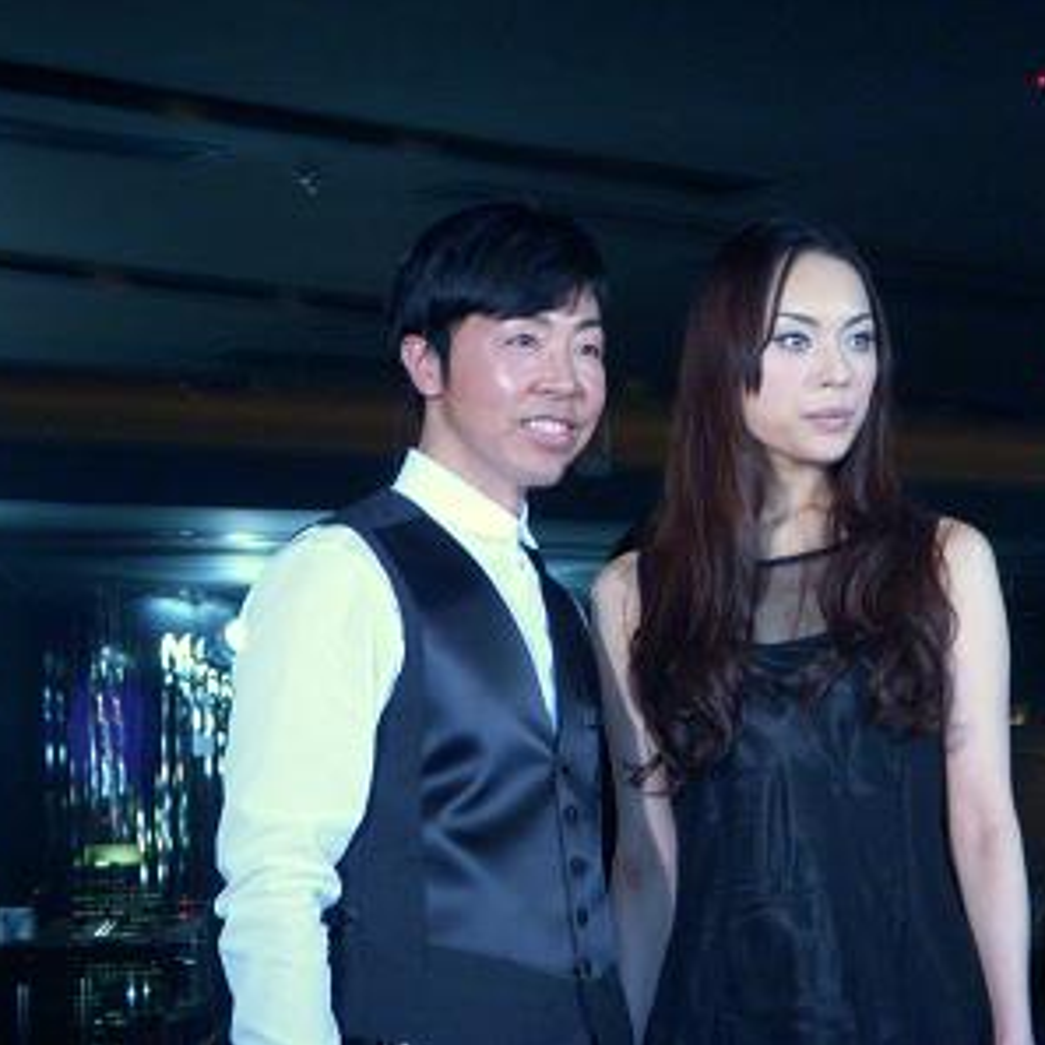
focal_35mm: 124
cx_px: 602
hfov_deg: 14.1
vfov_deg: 14.1
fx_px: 4235
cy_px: 521
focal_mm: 17.3
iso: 400
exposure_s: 1/30
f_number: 4.1
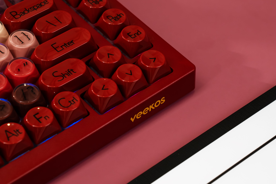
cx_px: 138
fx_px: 805
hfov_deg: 19.5
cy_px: 92
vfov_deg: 13.0
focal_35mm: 105
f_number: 8
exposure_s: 1/125
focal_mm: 70
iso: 640
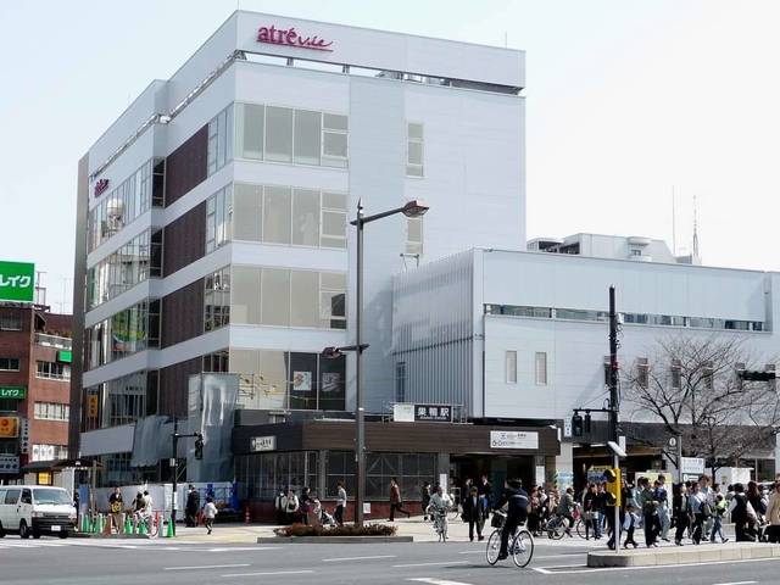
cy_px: 292
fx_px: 1465
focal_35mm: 65
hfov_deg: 29.8
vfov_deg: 22.6
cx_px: 390
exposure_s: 1/400
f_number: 4.2
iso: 100
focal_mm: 8
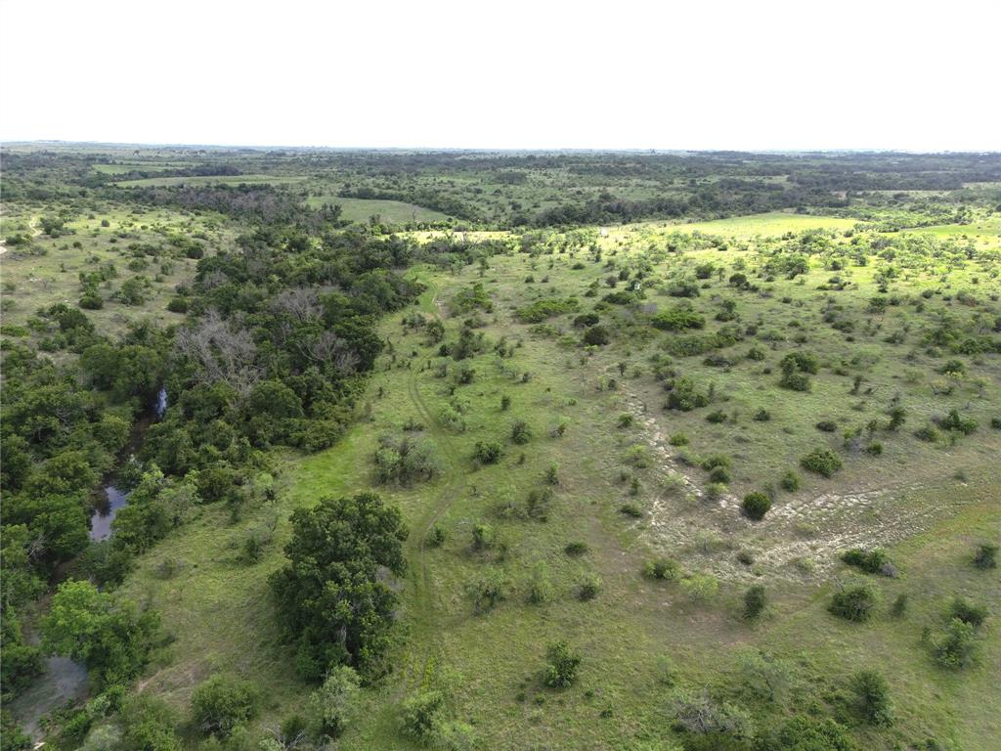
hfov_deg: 71.6
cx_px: 500
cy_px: 376
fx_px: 694
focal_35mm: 24
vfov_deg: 56.8
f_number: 1.7
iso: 100
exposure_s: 1/1600
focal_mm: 6.72
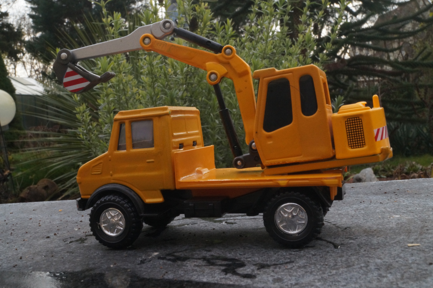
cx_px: 216
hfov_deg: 46.4
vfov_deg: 31.9
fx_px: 505
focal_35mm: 42
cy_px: 144
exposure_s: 1/60
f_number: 25
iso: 1600
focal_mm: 28
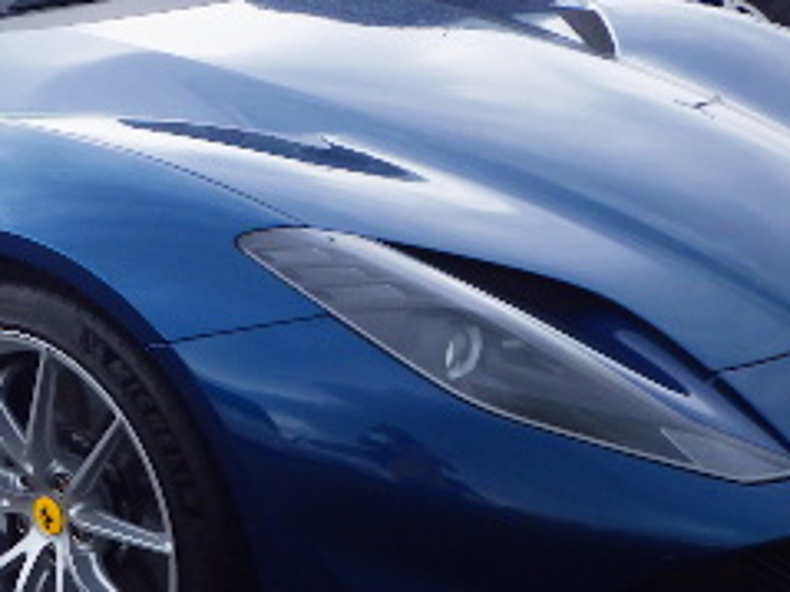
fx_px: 1711
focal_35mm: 75
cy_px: 288
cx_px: 73
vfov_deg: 19.6
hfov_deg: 25.2
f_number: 3.5
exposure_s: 1/100
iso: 250
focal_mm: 5
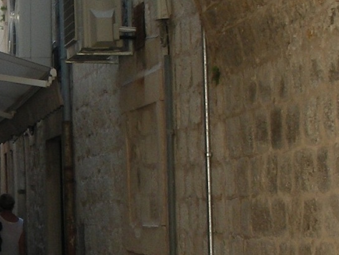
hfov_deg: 13.7
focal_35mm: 142
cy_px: 177
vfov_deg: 10.4
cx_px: -8
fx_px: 1391
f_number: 3.5
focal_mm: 6.3
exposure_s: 1/75.1
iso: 50
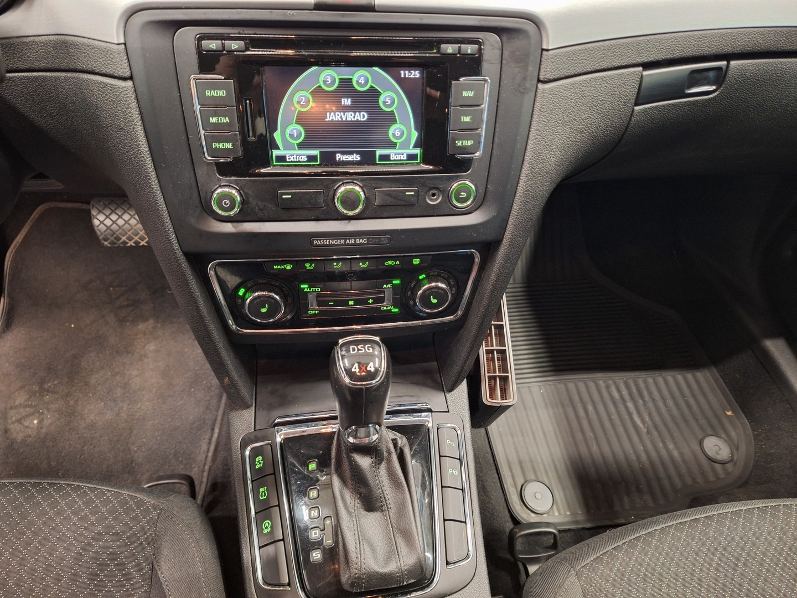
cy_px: 299
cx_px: 398
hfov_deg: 73.9
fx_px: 530
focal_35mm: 23
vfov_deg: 58.9
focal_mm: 5.54
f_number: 1.8
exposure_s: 1/20
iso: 500
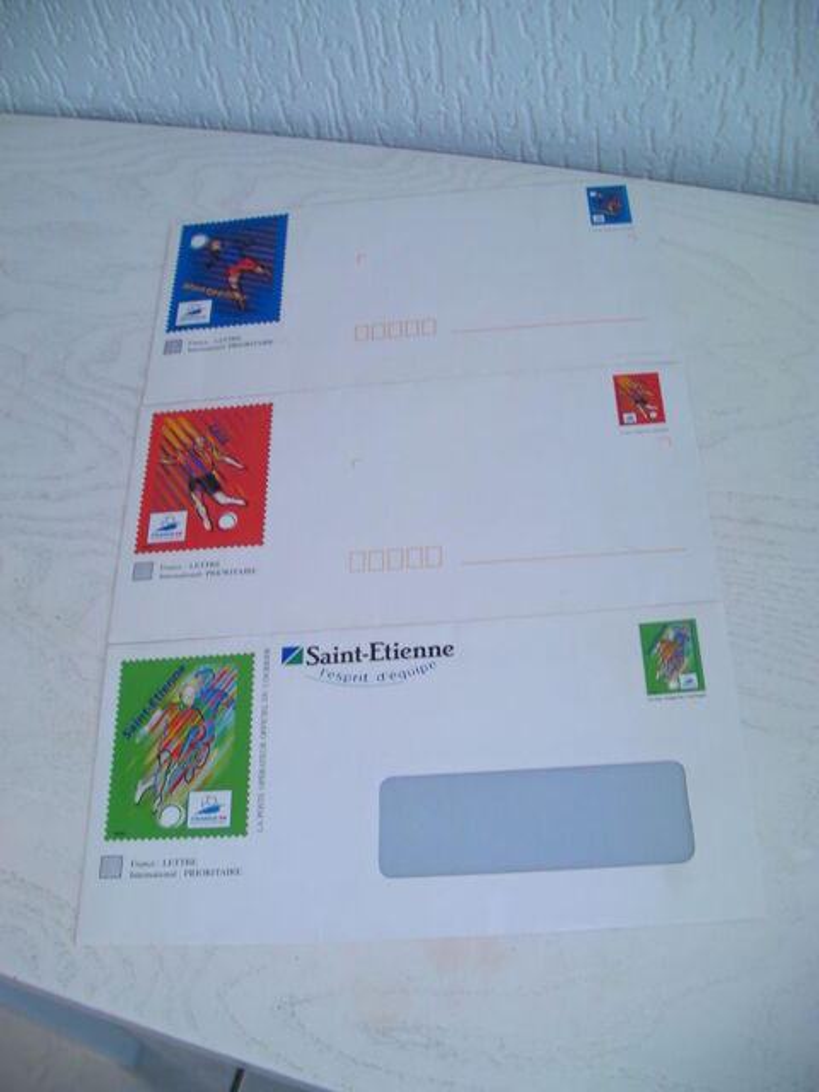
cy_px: 546
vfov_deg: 49.0
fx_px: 1199
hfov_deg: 37.7
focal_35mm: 38
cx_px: 410
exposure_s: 1/30
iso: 55
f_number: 3.5
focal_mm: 6.3
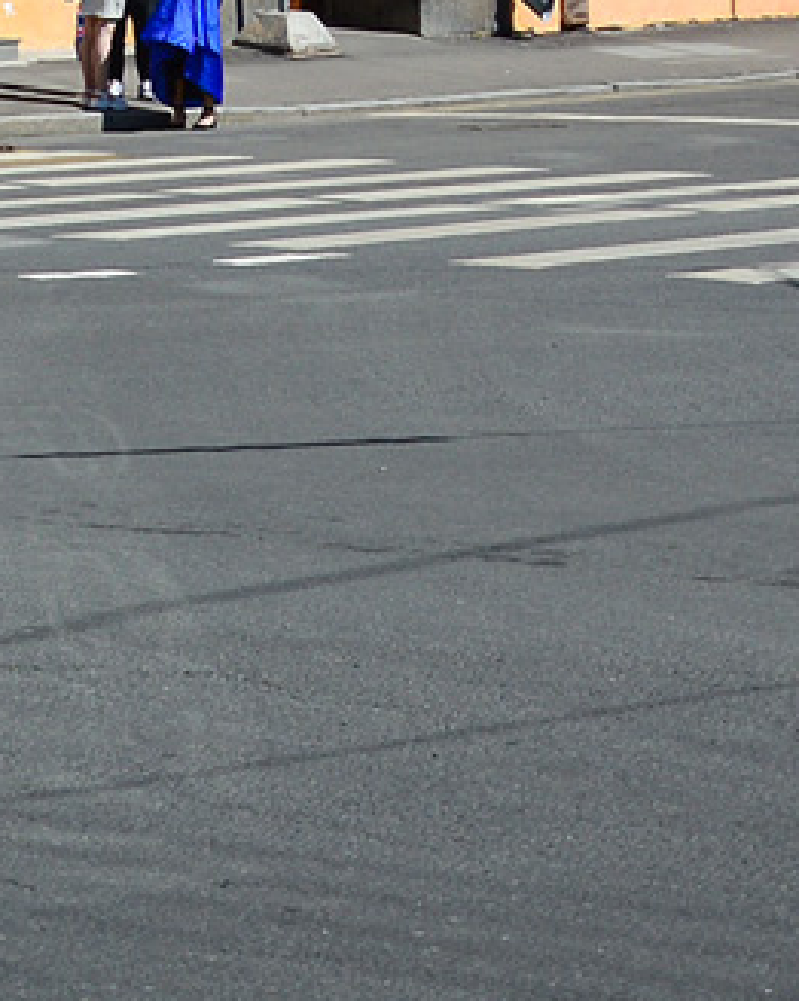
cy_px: -317
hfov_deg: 9.5
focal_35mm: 135
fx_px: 3998
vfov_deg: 13.7
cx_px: -1403
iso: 100
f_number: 6.3
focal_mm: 21
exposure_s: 1/640
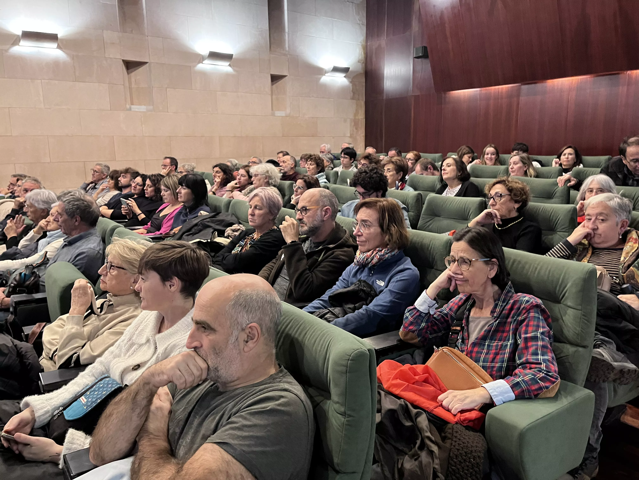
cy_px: 240
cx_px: 320
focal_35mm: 26
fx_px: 480
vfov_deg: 53.1
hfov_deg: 67.3
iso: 500
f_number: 1.6
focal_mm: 5.1
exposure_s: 1/33
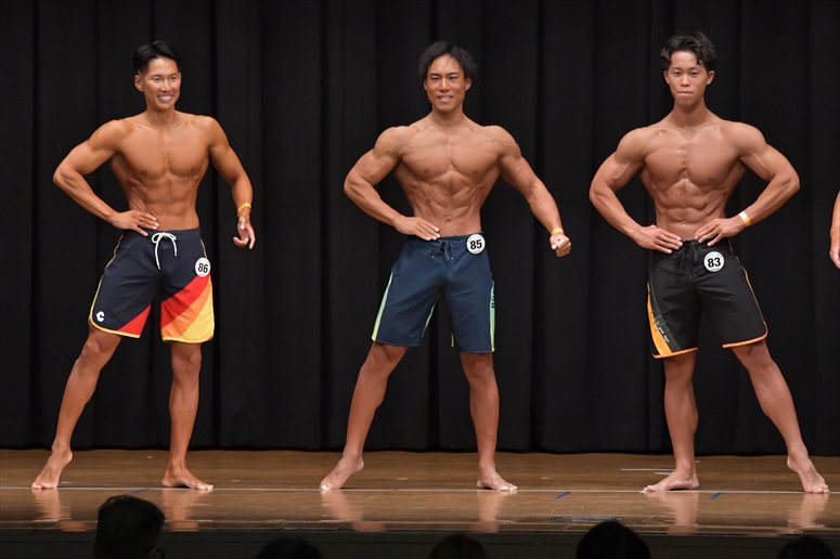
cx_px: 420
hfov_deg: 9.5
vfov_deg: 6.3
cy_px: 280
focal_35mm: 217
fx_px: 5061
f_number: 5.6
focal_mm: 145
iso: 6400
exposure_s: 1/400
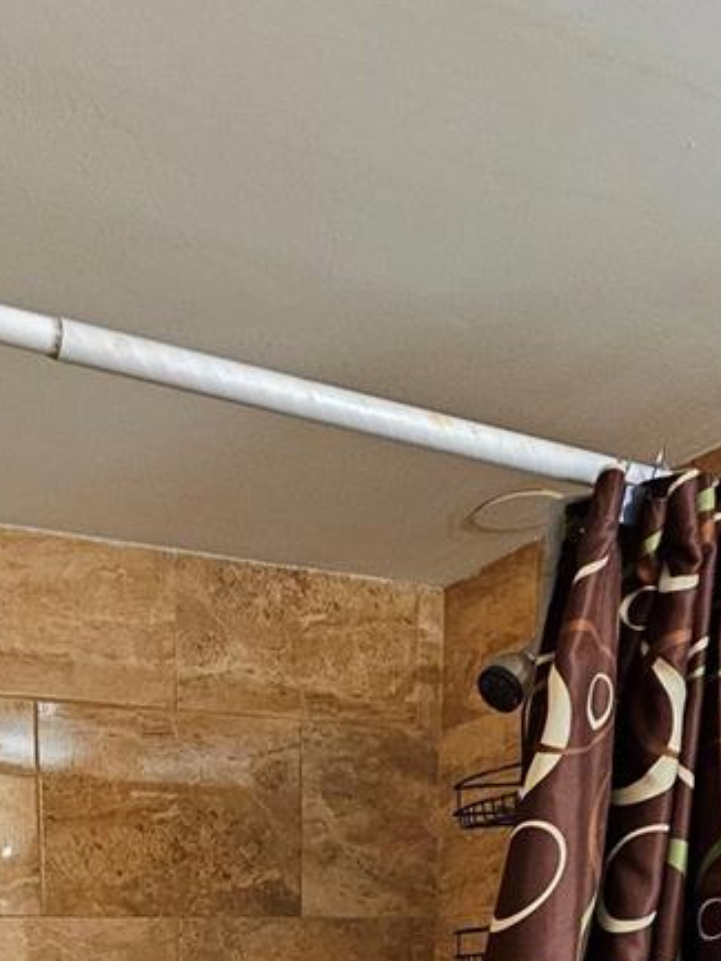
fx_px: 999
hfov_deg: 38.3
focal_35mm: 36
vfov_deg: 38.4
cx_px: 149
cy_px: 1145
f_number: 2.2
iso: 500
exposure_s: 1/30
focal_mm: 2.2
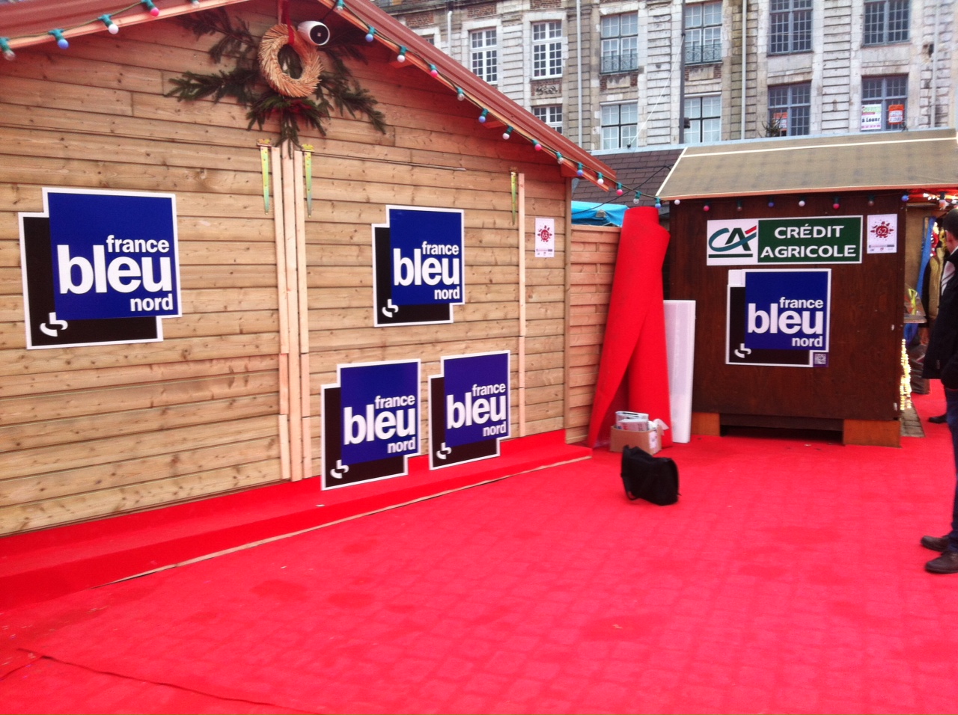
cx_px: 479
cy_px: 358
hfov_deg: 52.7
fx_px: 967
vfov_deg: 40.6
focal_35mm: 35
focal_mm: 3.85
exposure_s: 1/20
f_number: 2.8
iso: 80
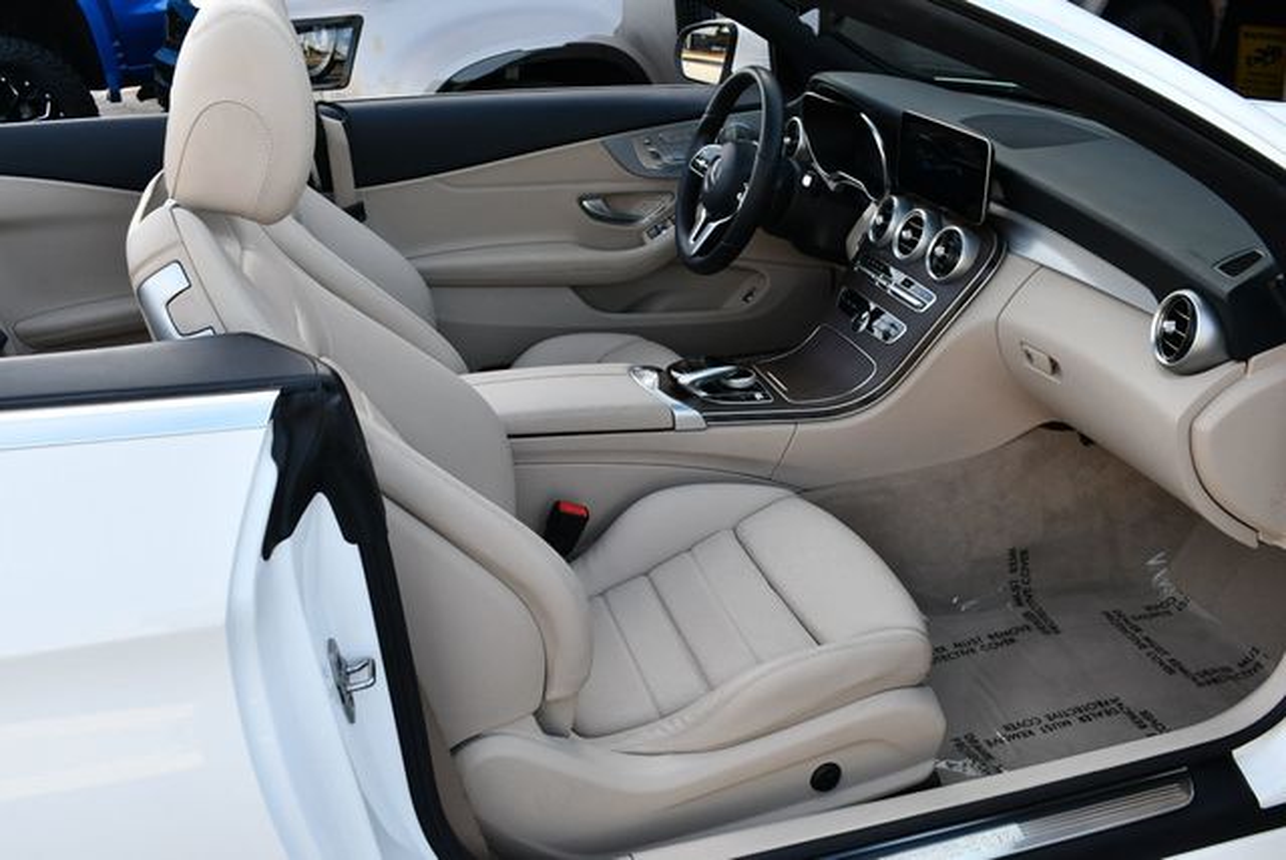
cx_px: 643
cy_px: 430
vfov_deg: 36.9
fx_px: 1287
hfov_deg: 53.1
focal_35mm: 36
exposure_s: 1/250
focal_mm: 18
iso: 250
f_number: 5.6
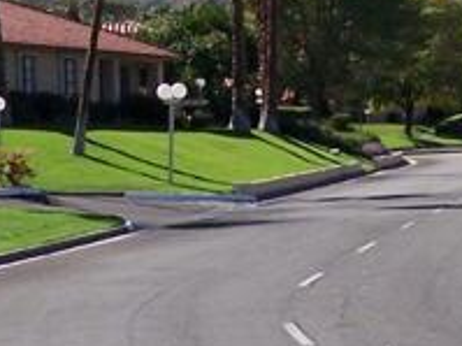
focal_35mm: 201
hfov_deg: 9.8
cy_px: 116
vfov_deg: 7.4
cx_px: 195
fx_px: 2681
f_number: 4
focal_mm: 8
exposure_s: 1/750
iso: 100
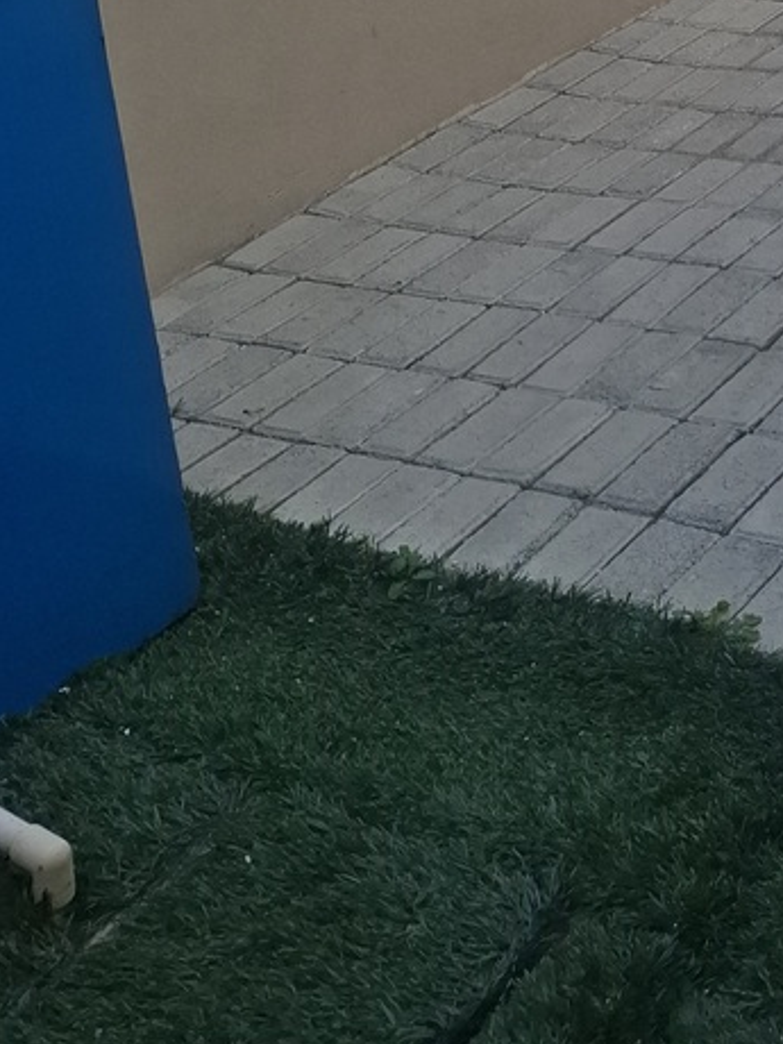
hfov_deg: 22.6
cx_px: 926
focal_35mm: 60
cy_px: -304
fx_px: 1810
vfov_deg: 27.1
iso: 50
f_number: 1.8
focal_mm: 5.54
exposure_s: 1/625
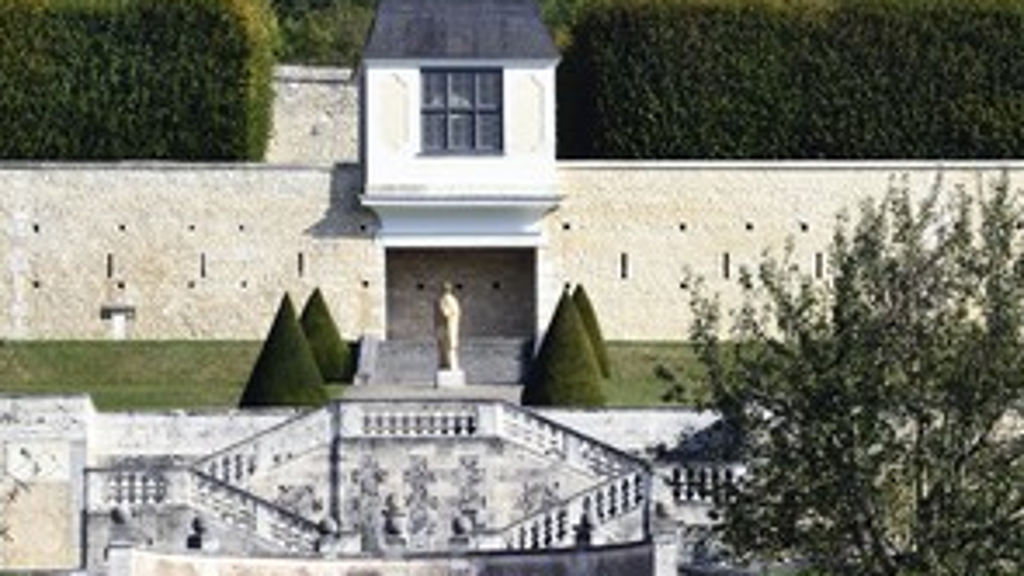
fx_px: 8092
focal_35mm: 298
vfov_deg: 4.1
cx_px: 482
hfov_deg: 7.2
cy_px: 253
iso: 200
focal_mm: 200
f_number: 13
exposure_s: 1/200
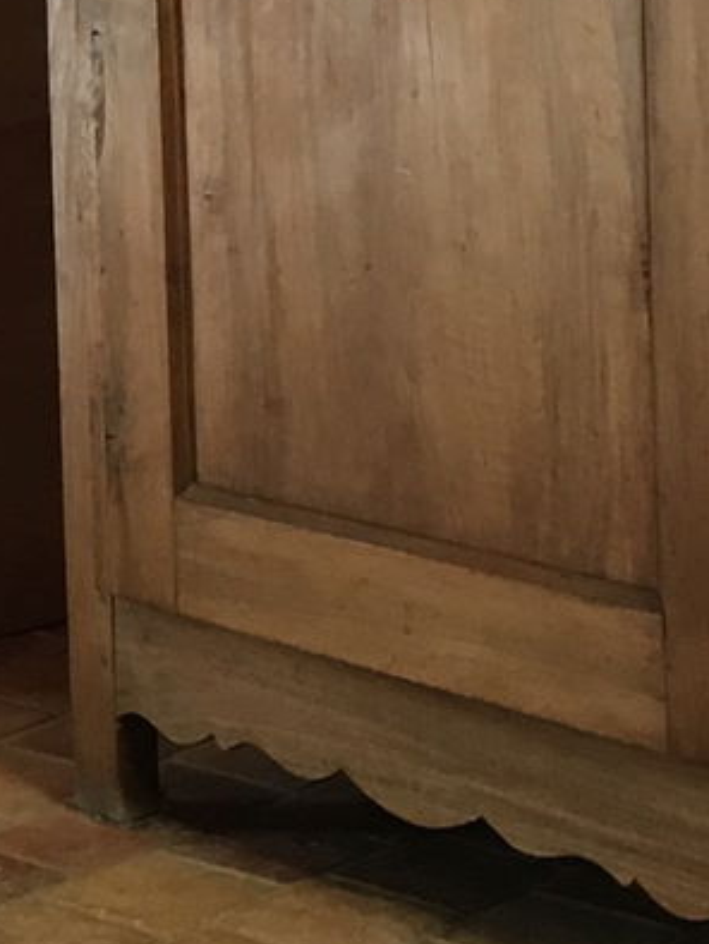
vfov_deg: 12.3
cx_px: -513
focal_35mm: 157
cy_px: -126
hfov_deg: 9.1
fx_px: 4283
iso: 100
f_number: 2.2
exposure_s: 1/33
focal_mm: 4.15
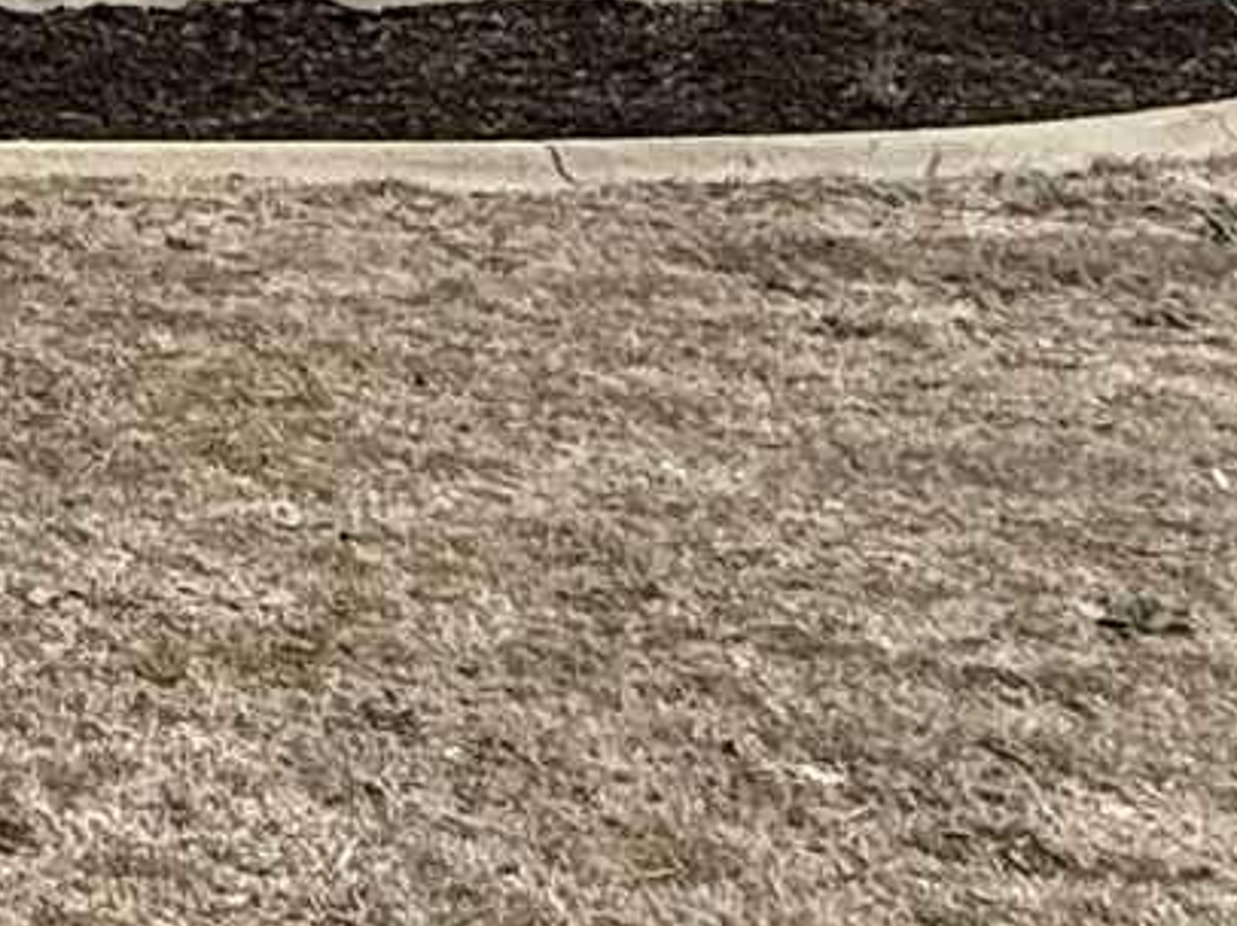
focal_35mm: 106
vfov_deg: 13.1
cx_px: -1813
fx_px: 3786
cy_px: -481
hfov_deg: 13.3
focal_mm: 2.22
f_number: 2.2
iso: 50
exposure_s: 1/809
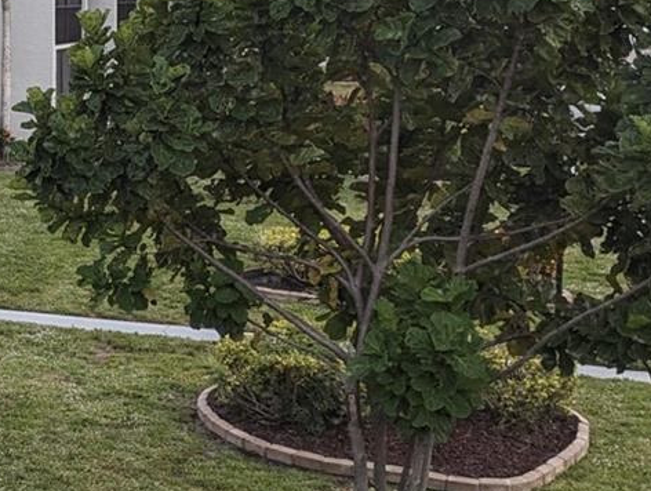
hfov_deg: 22.0
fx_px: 1526
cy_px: 145
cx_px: -154
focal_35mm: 81
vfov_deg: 18.2
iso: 50
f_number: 1.85
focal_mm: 6.81
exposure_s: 1/223
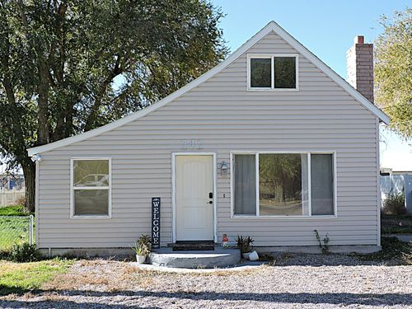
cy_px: 154
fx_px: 512
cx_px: 206
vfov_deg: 33.6
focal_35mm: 43
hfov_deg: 43.9
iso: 100
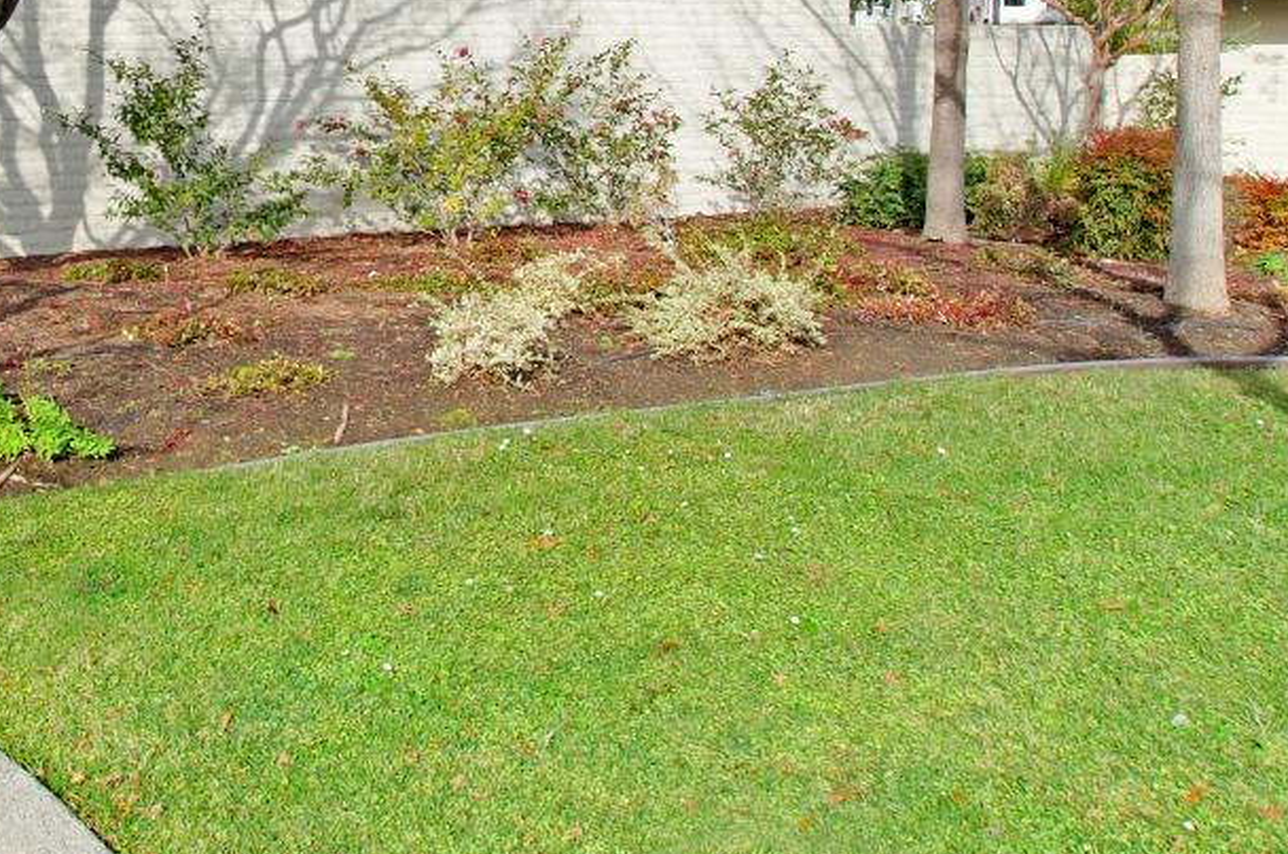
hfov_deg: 47.6
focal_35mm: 37
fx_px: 1321
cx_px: 169
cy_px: -12
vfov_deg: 32.7
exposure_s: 1/400
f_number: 8
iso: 100
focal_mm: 10
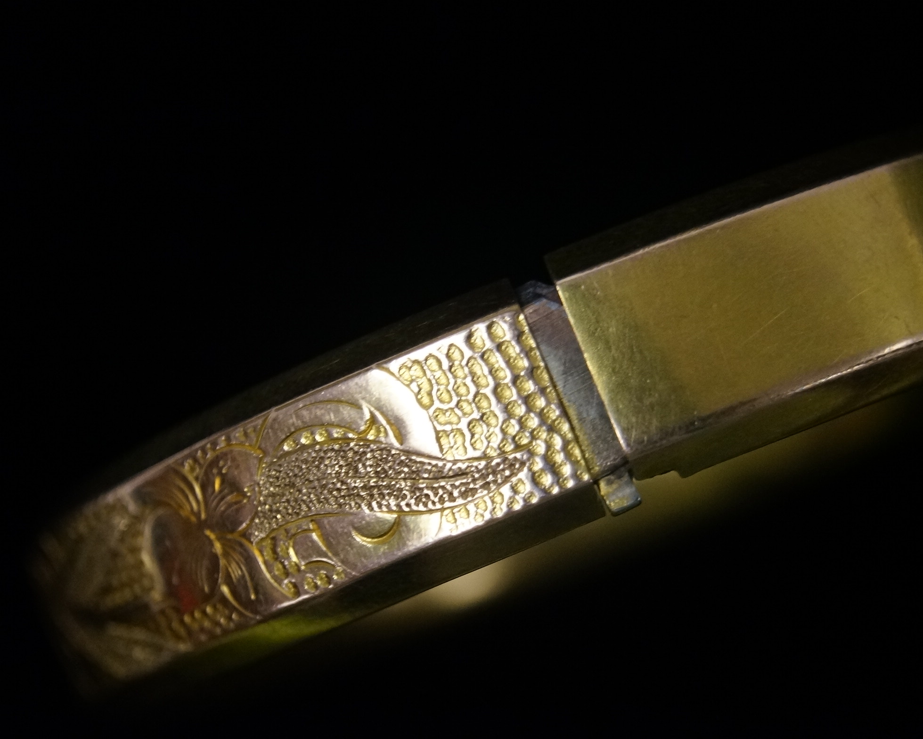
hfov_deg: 19.8
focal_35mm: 97
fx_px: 2639
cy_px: 371
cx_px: 569
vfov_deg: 15.9
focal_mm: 55
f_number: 5.6
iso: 1600
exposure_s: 1/100
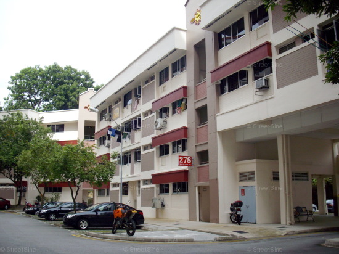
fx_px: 362
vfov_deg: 38.6
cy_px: 127
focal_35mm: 37
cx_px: 170
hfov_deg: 50.2
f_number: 5.6
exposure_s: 1/200
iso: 80
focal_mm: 6.2
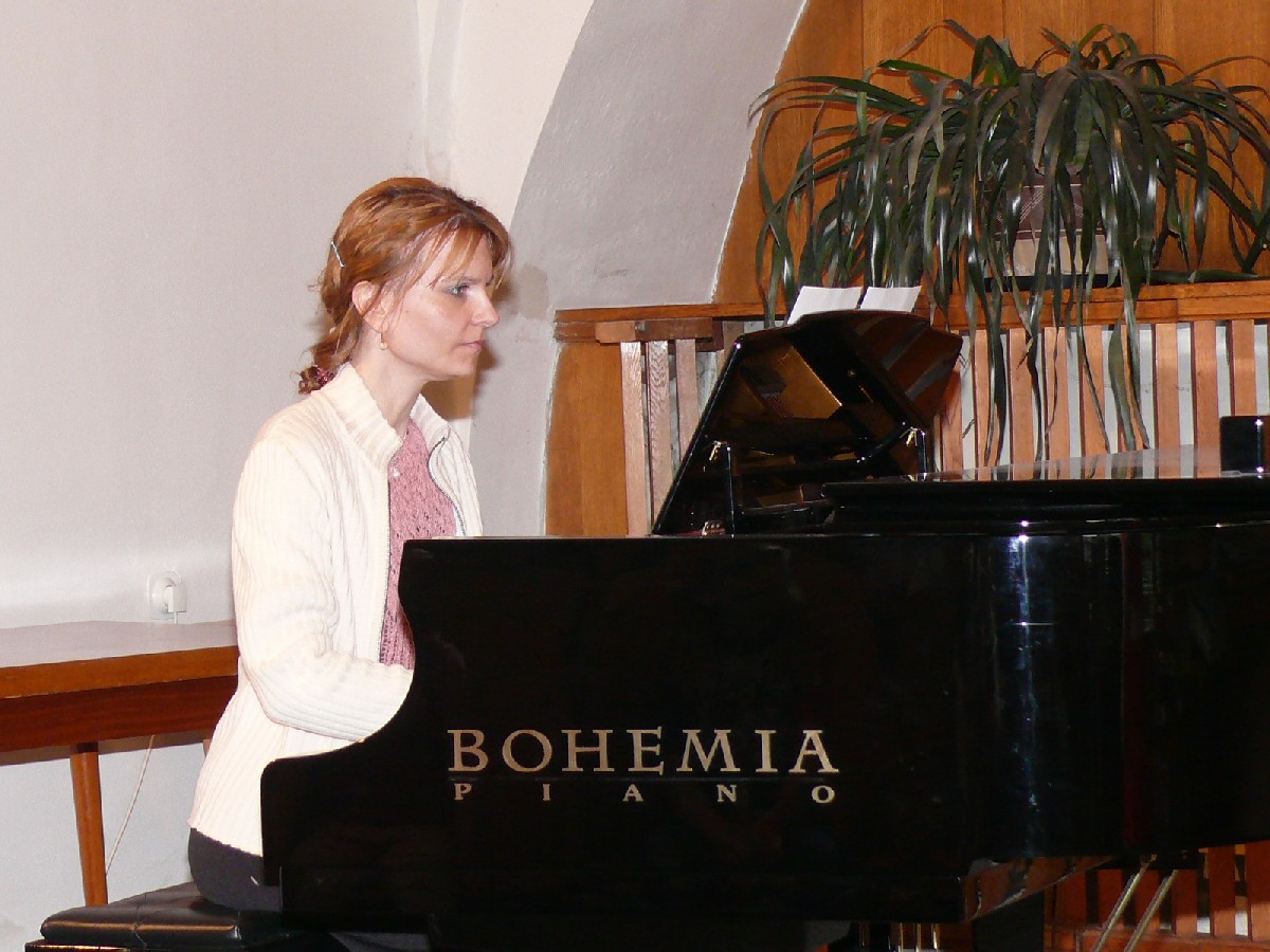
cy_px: 476
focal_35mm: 110
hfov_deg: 17.9
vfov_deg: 13.5
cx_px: 635
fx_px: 4036
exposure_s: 1/30
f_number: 3.2
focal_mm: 14
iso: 200
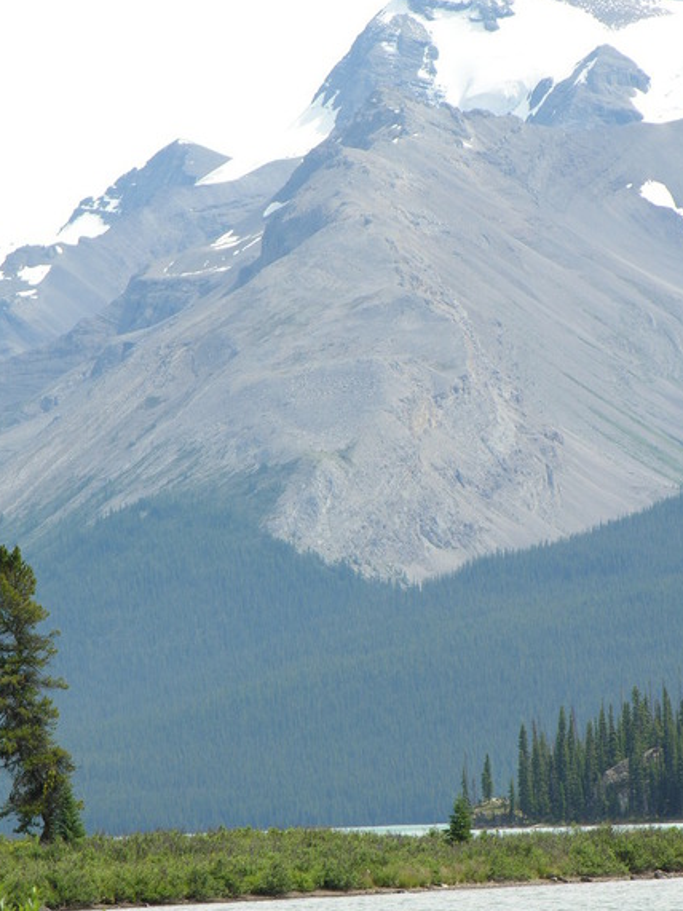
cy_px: 474
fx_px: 9001
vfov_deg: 5.8
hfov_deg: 4.3
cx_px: 384
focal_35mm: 342
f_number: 7.5
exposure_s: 1/99
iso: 50
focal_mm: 71
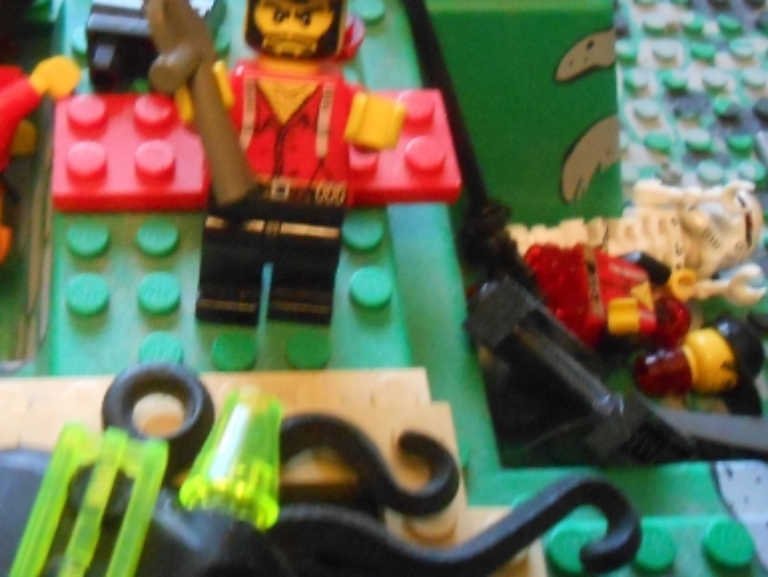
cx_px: 209
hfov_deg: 34.9
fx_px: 1198
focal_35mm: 54
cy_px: 270
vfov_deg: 27.0
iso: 800
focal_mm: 4.6
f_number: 3.5
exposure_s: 1/6
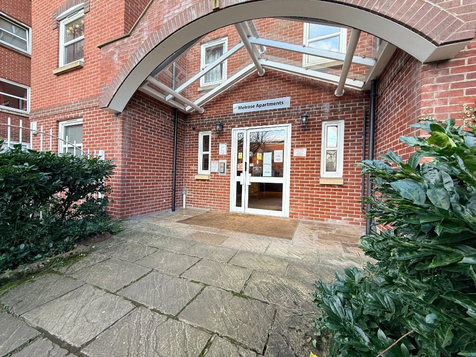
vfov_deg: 85.7
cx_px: 238
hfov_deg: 102.1
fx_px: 193
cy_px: 178
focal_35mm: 14
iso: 64
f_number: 2.2
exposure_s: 1/99
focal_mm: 2.22
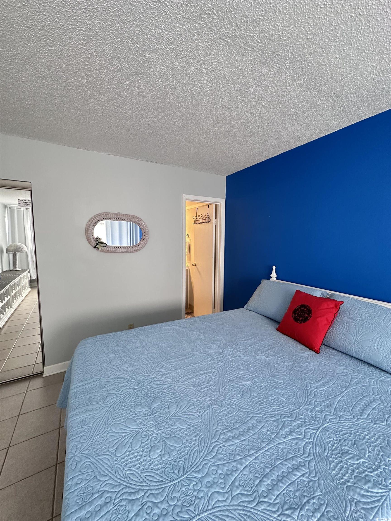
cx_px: 196
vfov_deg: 102.1
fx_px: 211
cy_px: 260
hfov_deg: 85.7
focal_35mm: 14
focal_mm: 2.22
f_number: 2.2
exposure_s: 1/66
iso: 320
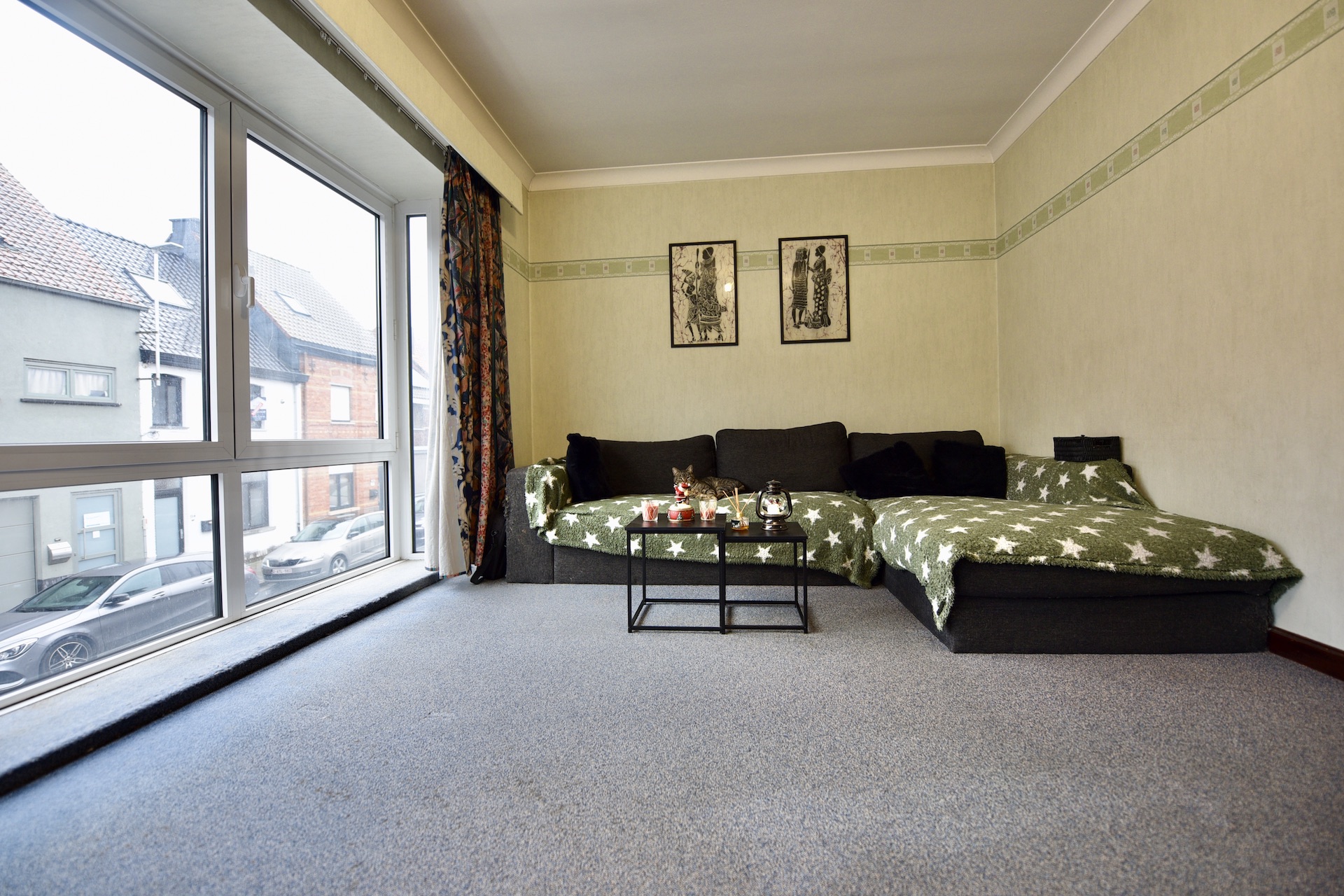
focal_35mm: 14
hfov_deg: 104.3
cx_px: 672
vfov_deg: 81.2
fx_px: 523
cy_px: 448
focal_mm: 14
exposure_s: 1/25
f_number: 2.8
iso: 200
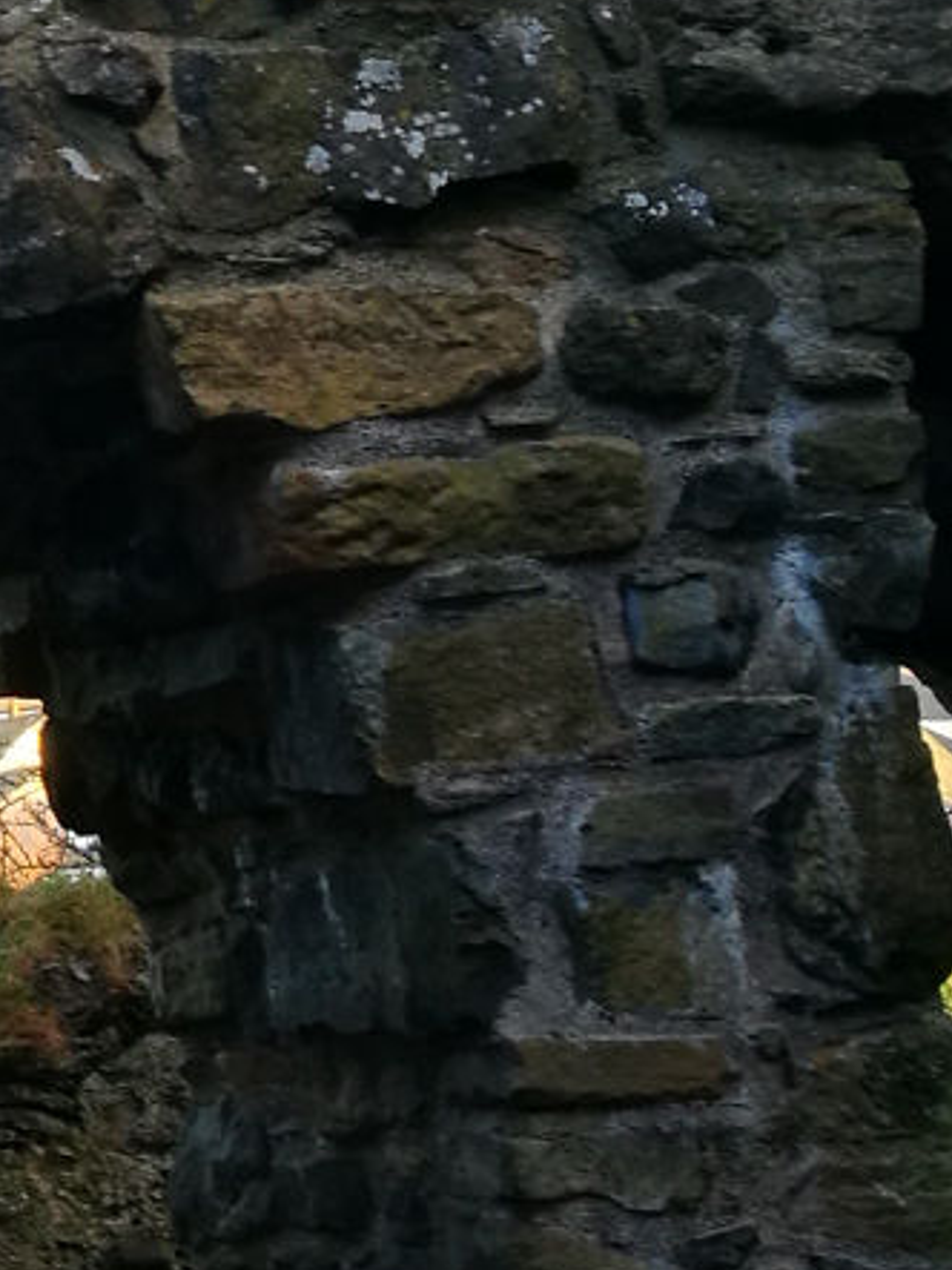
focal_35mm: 121
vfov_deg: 16.1
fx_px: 4439
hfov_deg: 11.4
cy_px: 118
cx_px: -720
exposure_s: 1/60
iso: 50
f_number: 2.2
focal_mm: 4.5
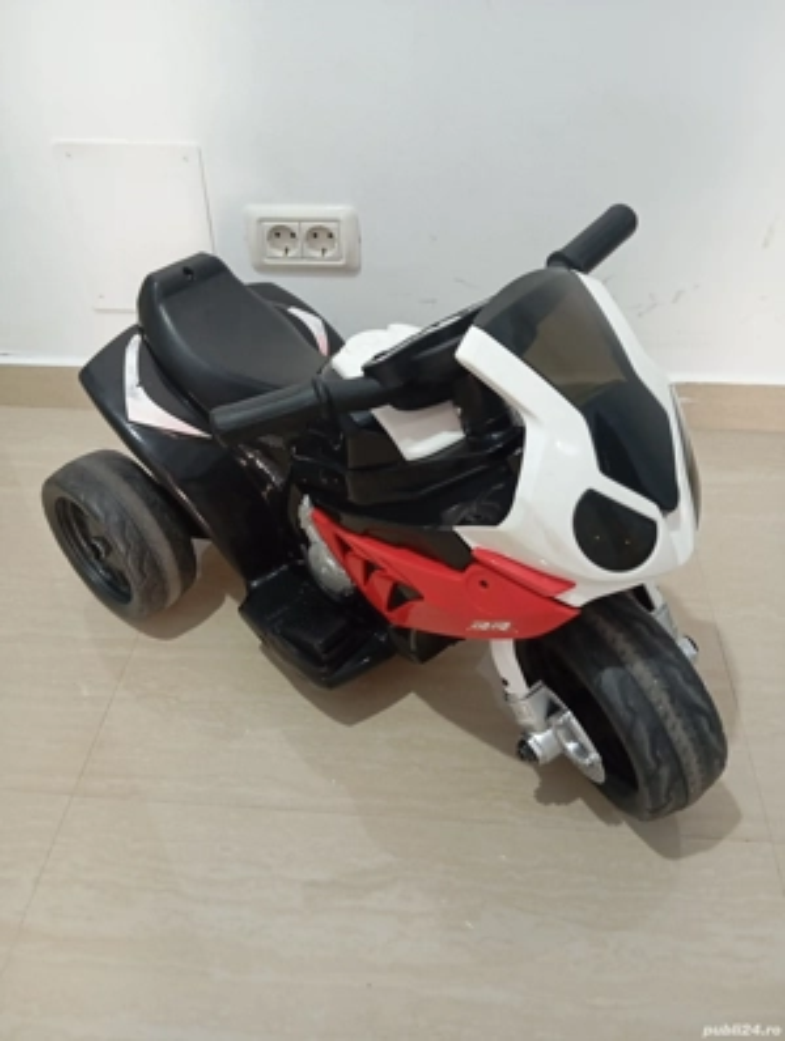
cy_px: 520
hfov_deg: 49.9
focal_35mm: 28
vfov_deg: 63.4
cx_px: 392
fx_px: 844
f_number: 1.8
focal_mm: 4.22
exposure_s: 1/25
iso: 1105
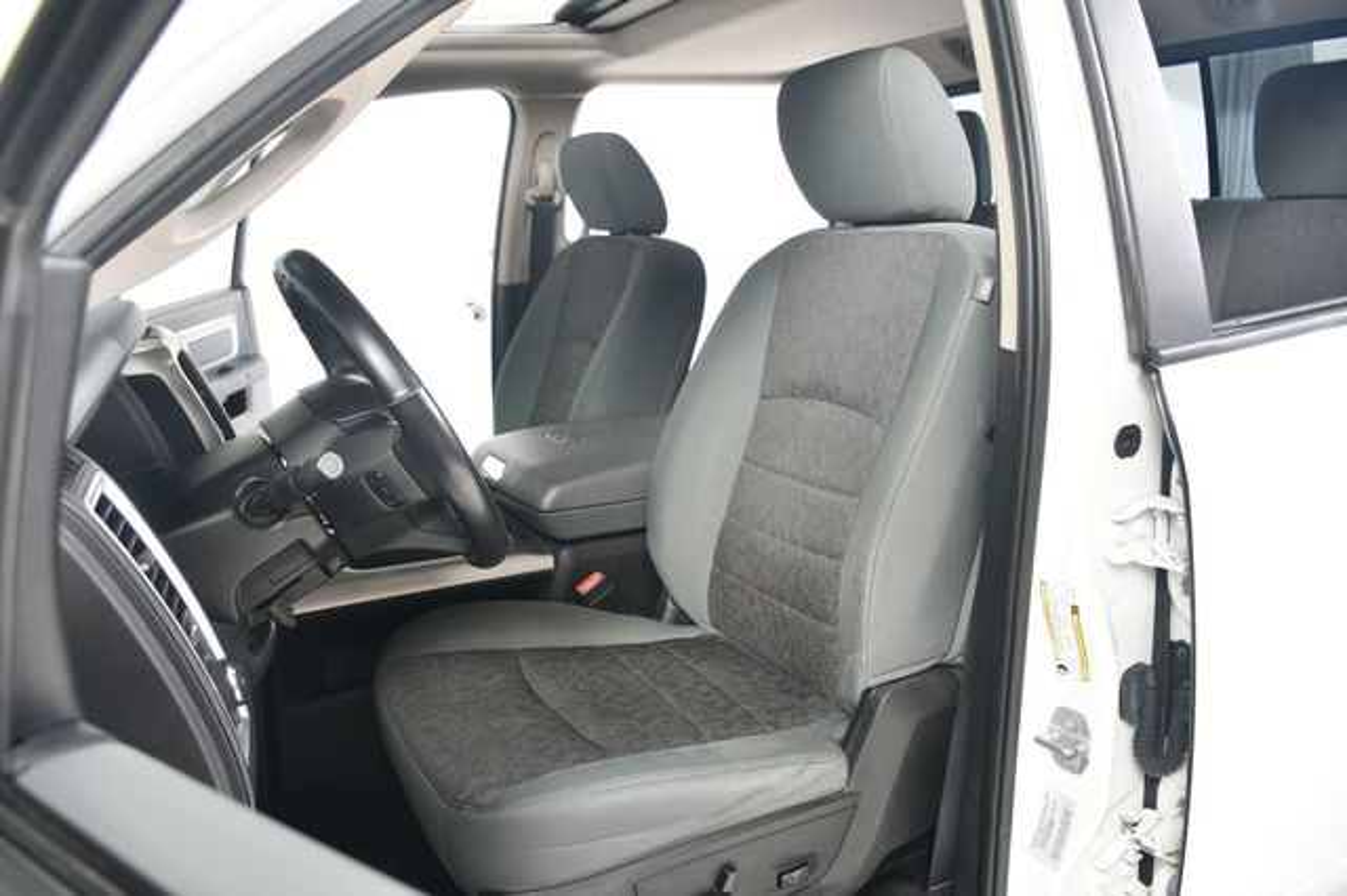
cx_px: 674
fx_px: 1010
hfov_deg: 67.4
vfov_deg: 47.9
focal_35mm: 27
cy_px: 448
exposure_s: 1/160
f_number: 3.5
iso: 100
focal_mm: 18
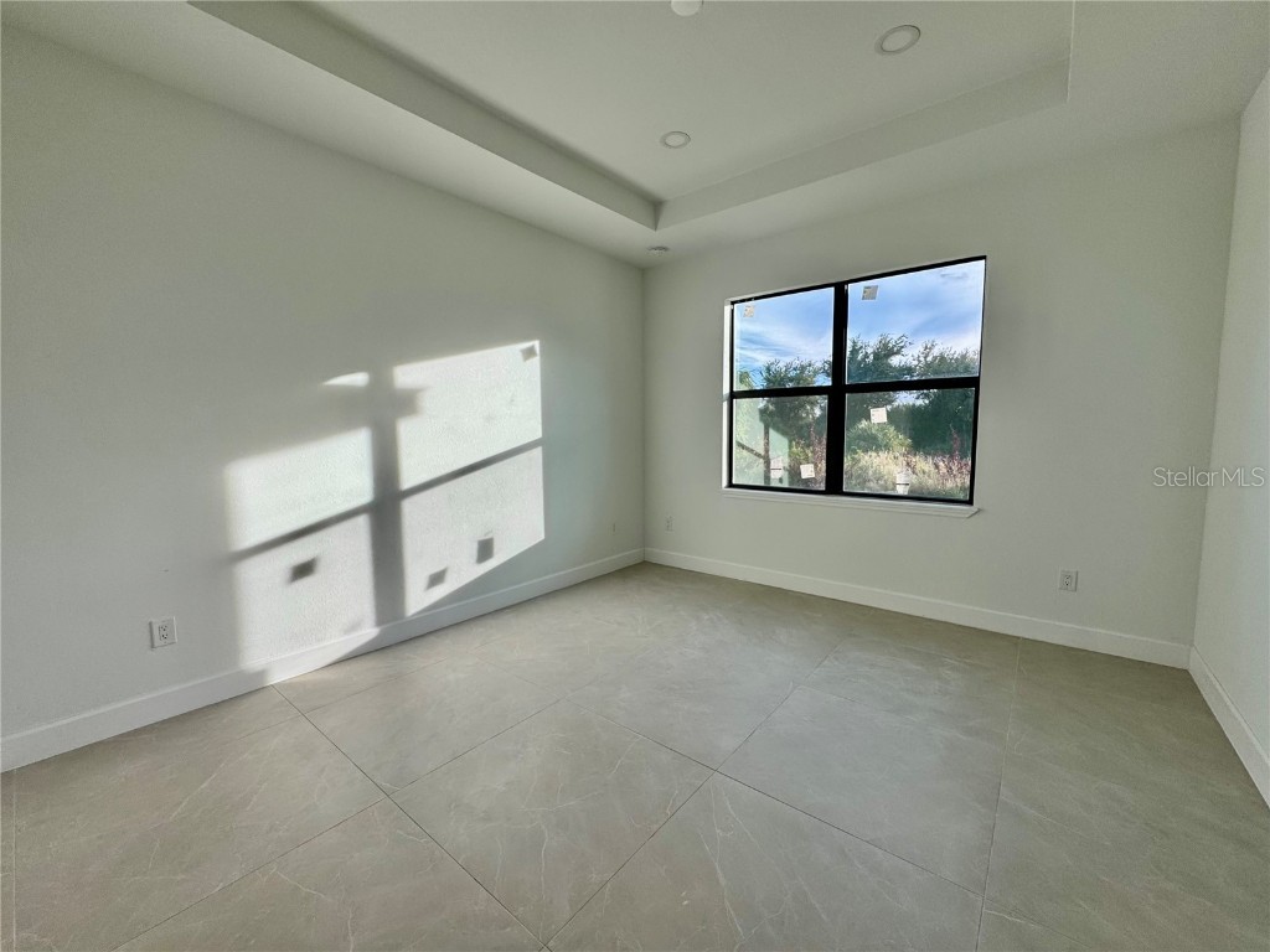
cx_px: 635
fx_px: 514
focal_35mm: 14
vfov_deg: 85.7
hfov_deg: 102.1
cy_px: 476
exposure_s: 1/394
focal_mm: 2.22
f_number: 2.2
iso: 40
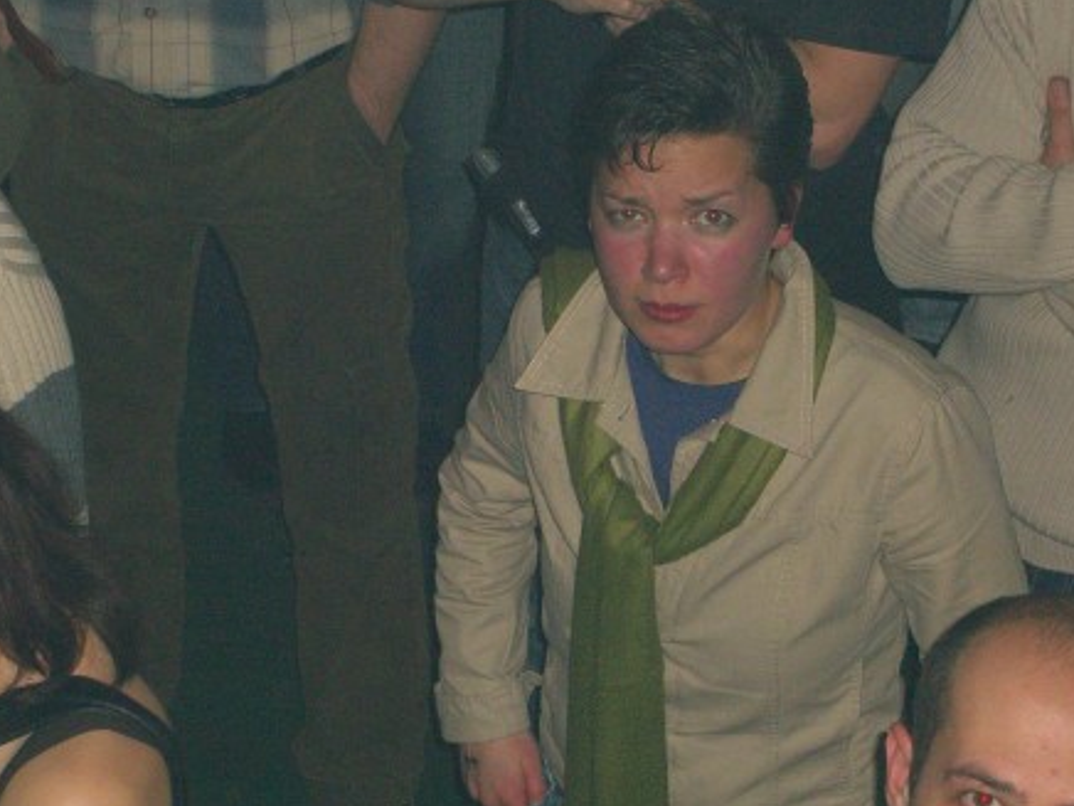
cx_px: 414
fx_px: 4871
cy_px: 385
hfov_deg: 12.6
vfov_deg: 9.5
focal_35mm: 157
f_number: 5.1
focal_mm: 23.7
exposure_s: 1/60
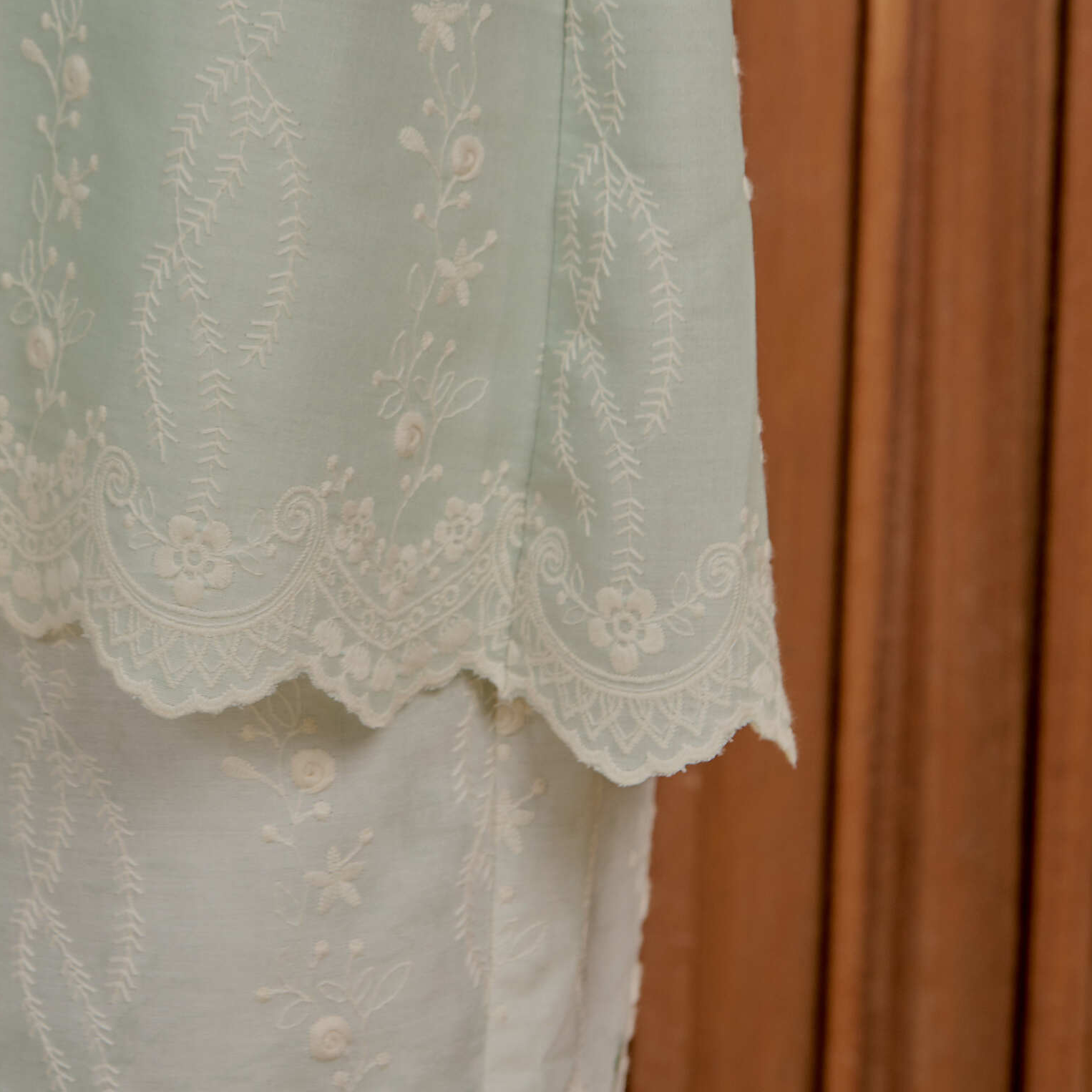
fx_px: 4390
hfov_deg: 14.1
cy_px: -18
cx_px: 142
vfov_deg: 14.0
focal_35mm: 123
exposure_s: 1/125
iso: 200
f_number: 6.3
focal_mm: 55
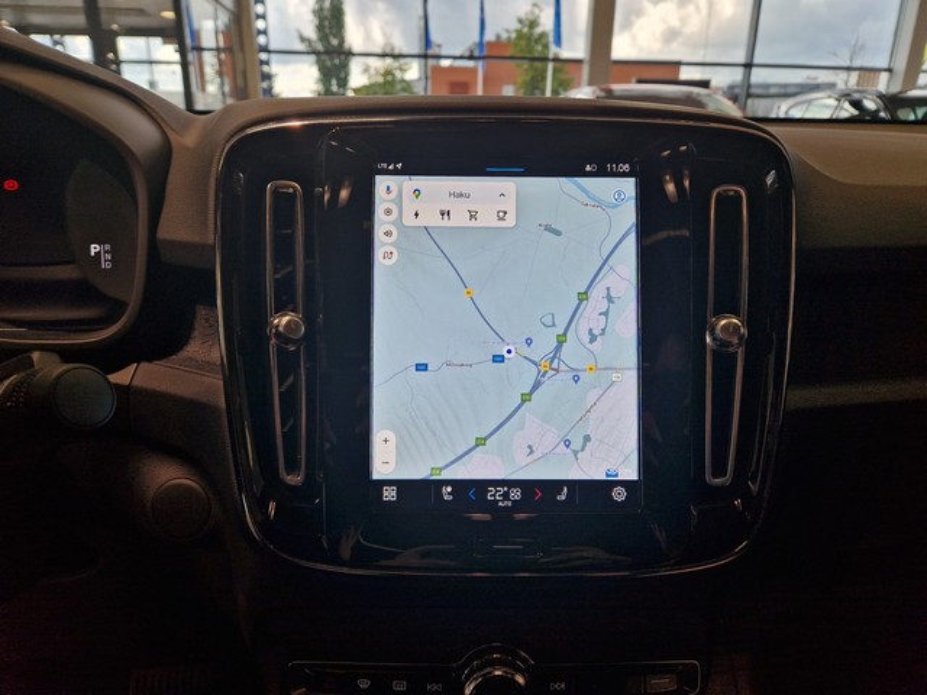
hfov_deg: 73.9
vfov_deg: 58.9
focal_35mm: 23
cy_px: 348
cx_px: 464
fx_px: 616
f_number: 1.8
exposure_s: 1/180
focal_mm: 5.4
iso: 50
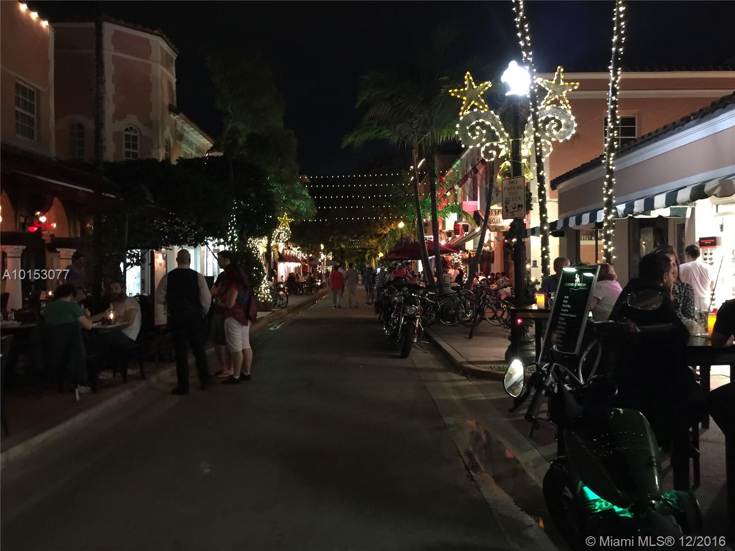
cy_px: 276
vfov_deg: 48.2
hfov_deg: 61.7
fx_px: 616
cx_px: 368
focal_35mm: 29
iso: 125
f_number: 2.2
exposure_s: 1/4
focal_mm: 4.15
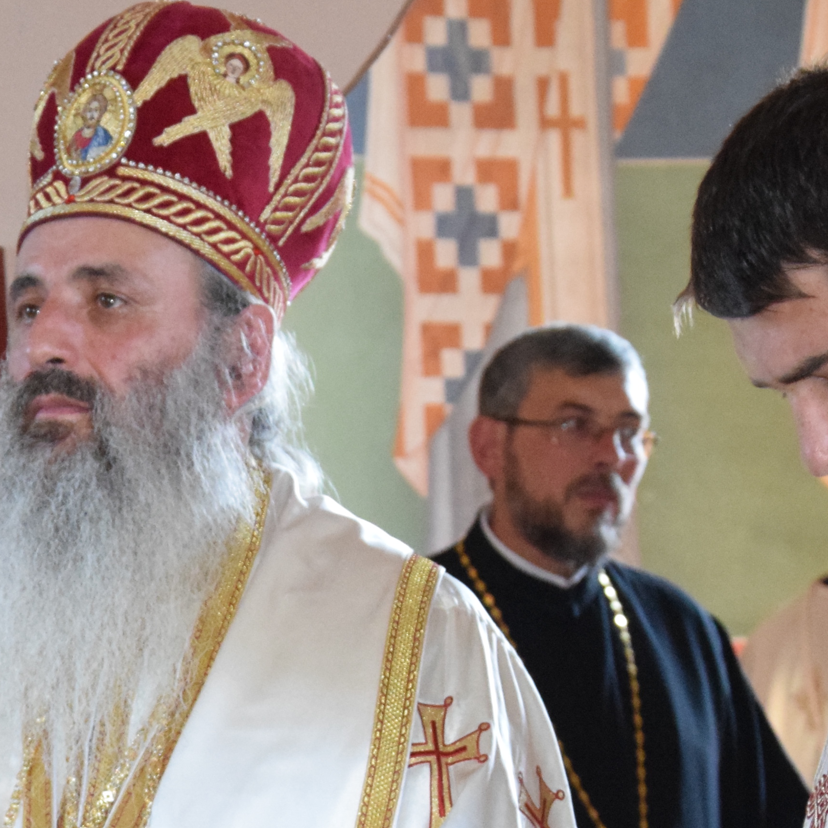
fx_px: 4790
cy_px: 847
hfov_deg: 9.8
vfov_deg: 9.8
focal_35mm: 177
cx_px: 144
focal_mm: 40
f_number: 4.5
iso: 3200
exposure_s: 1/80
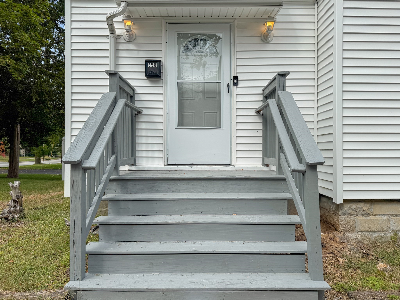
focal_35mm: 24
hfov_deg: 71.6
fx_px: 277
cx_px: 200
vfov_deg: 56.8
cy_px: 150
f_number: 1.8
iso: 80
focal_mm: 6.76
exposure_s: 1/4300
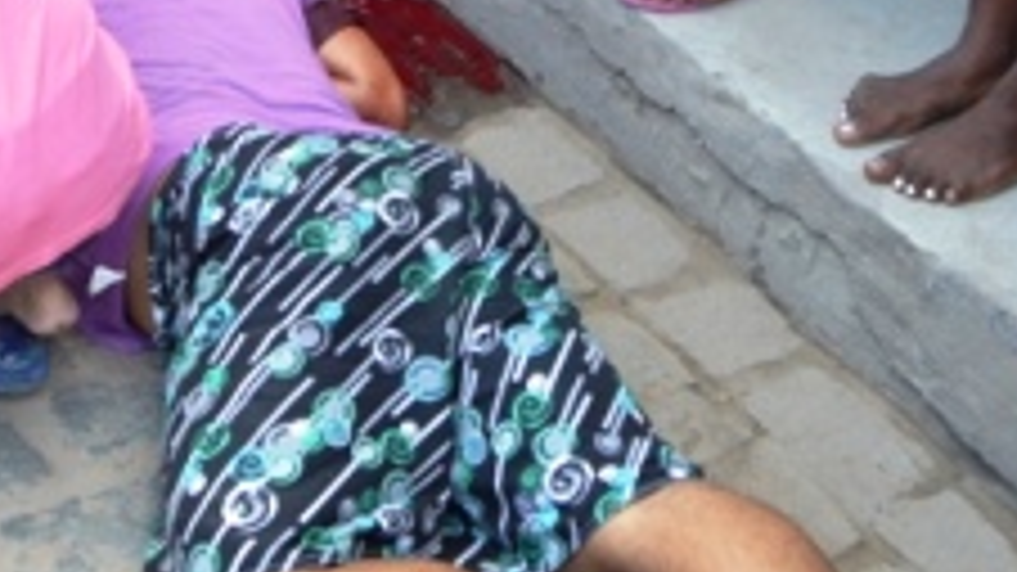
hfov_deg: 11.2
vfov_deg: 6.3
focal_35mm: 191
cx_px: 238
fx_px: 5154
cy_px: -110
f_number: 8
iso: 400
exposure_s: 1/125
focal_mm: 55
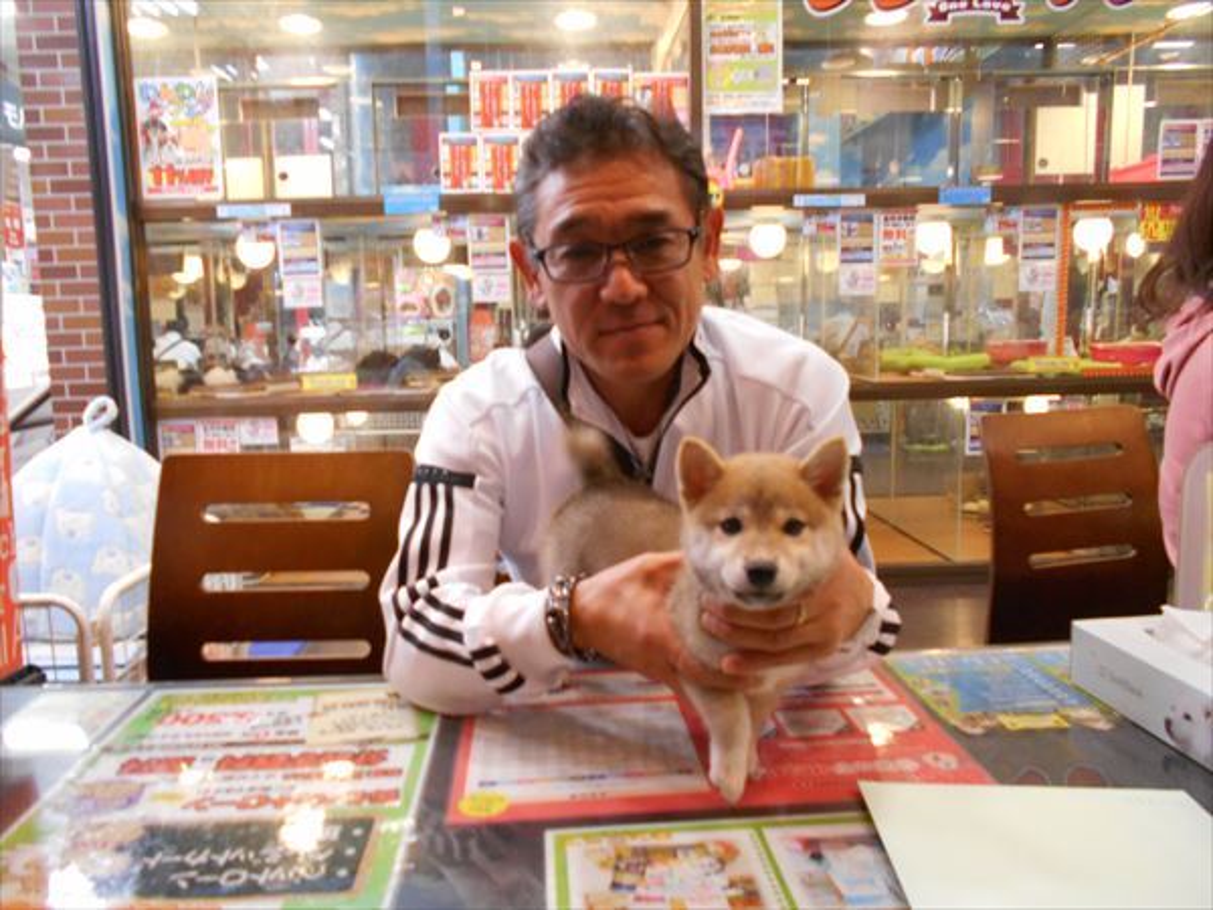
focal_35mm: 26
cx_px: 606
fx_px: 911
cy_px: 455
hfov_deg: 67.3
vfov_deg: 53.1
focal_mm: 4.6
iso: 360
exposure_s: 1/30
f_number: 3.2
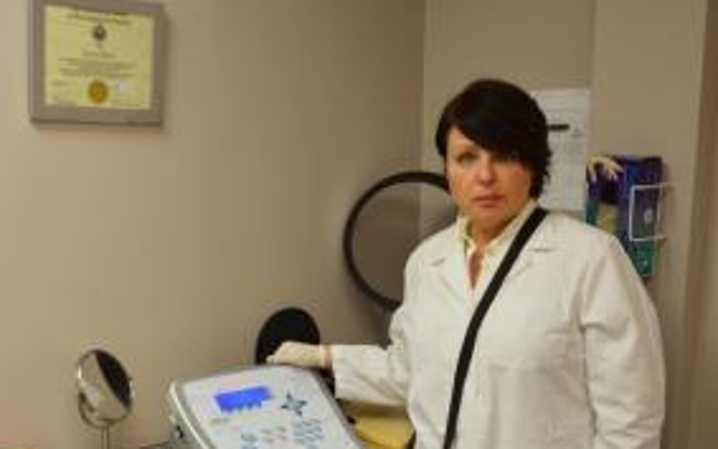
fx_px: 994
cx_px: 241
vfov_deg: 25.4
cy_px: 288
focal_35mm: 51
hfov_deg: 39.3
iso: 400
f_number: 5
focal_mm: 21
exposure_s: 1/100
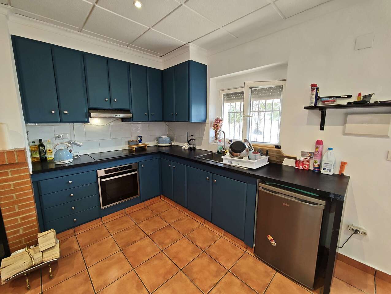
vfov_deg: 85.8
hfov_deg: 102.0
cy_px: 147
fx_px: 158
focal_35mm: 14
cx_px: 196
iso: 320
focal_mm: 2.16
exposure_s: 1/46.3
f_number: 2.2
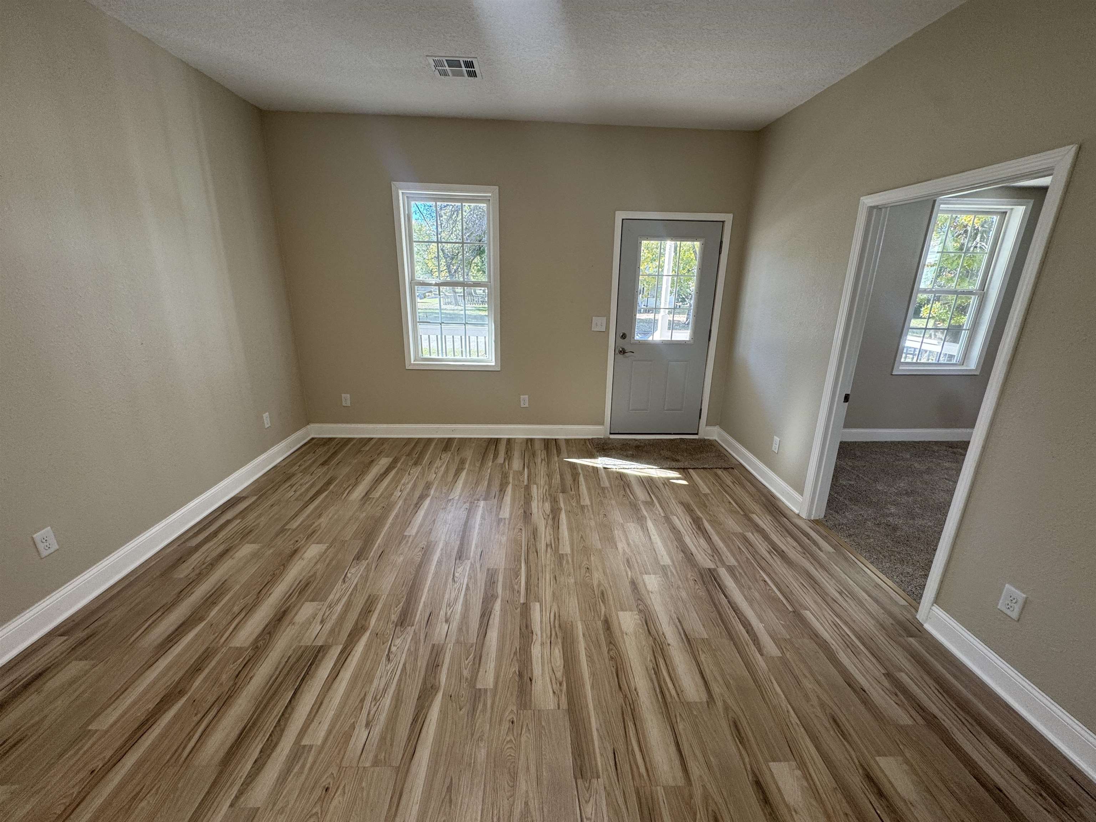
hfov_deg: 102.1
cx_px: 548
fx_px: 443
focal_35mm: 14
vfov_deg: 85.7
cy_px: 411
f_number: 2.2
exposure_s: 1/120
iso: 100
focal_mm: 2.22
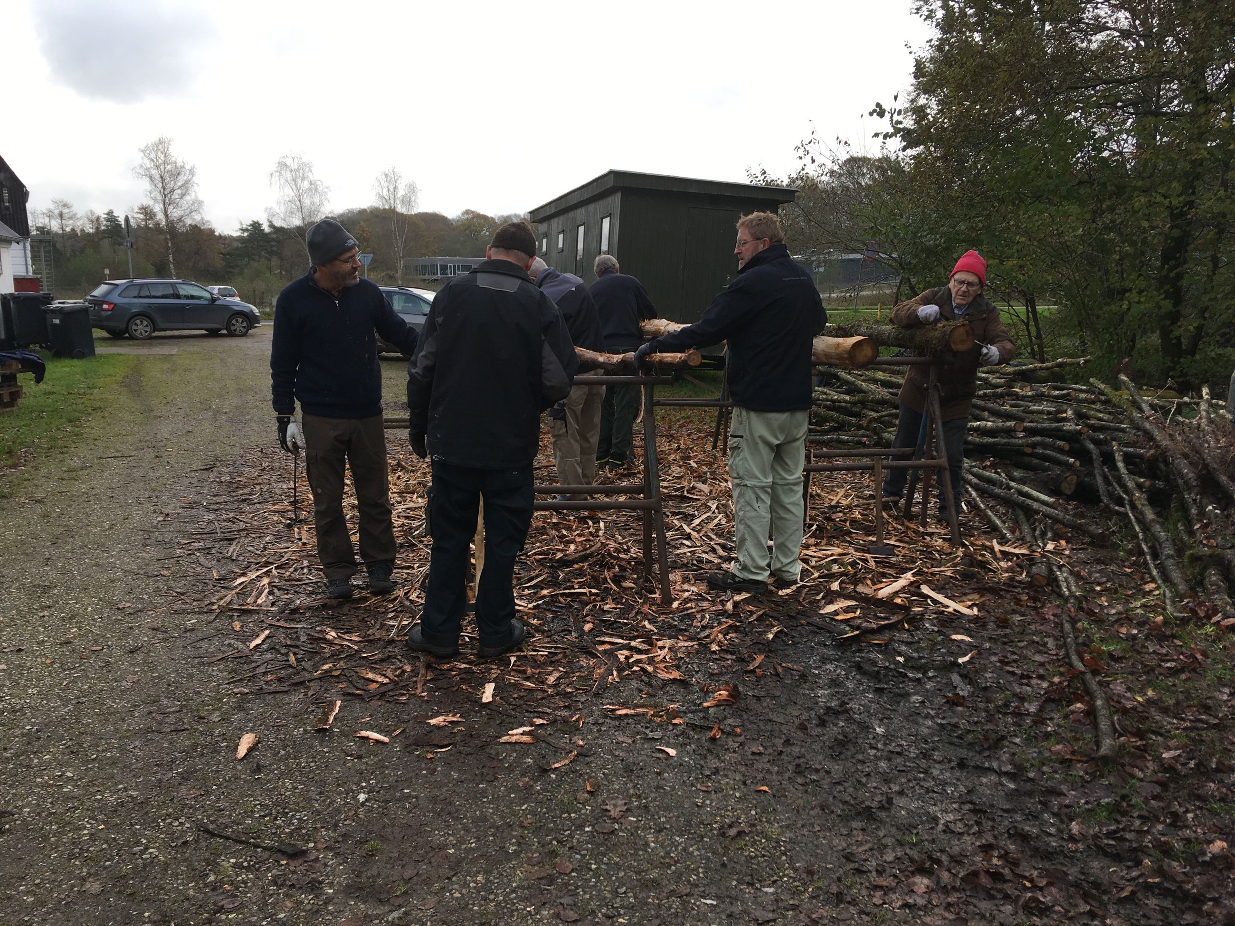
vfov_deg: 48.2
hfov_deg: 61.7
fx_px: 1035
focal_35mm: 29
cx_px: 618
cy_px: 463
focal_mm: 4.15
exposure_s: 1/196
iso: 25
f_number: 2.2
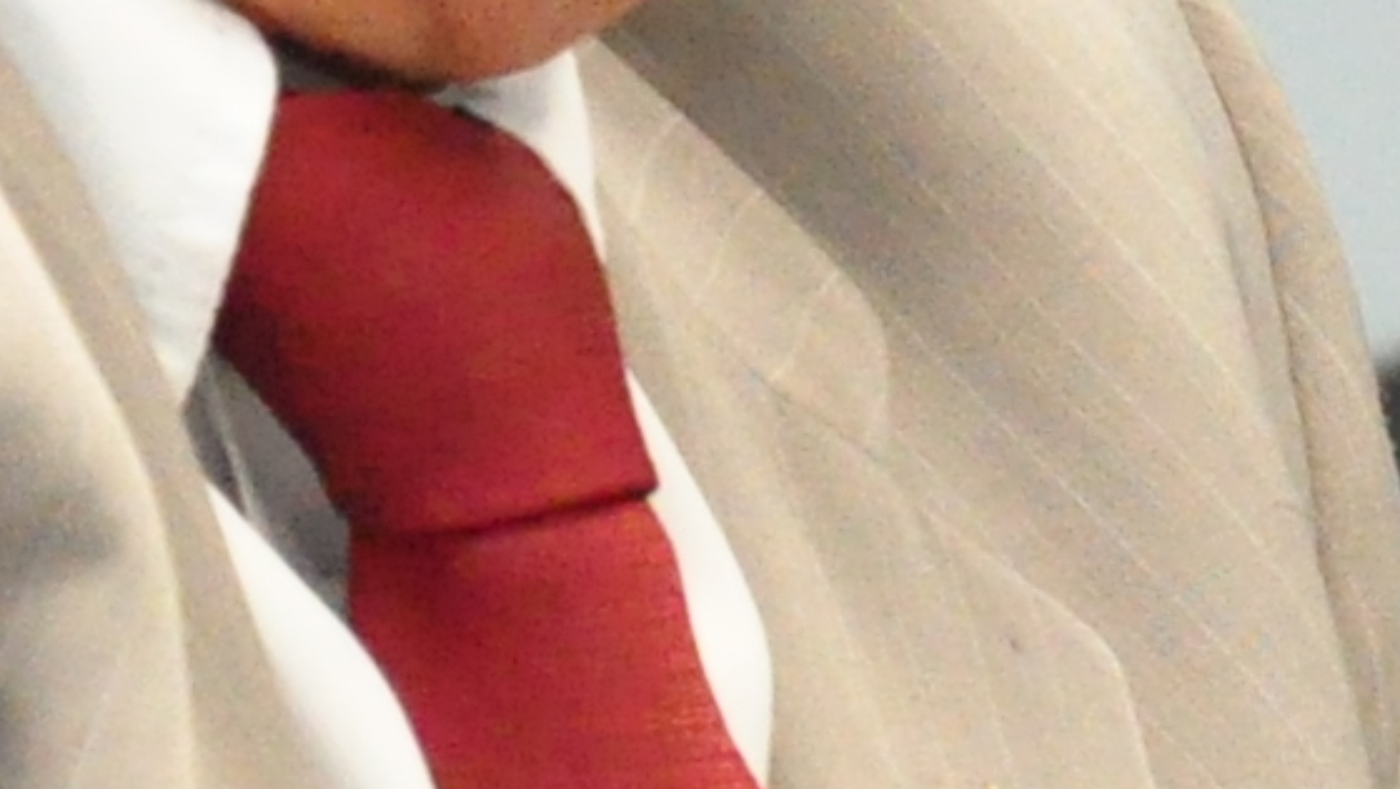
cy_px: -356
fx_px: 46906
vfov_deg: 1.0
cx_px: 569
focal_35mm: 1263
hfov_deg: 1.7
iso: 3200
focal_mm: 105
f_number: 5.6
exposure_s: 1/100
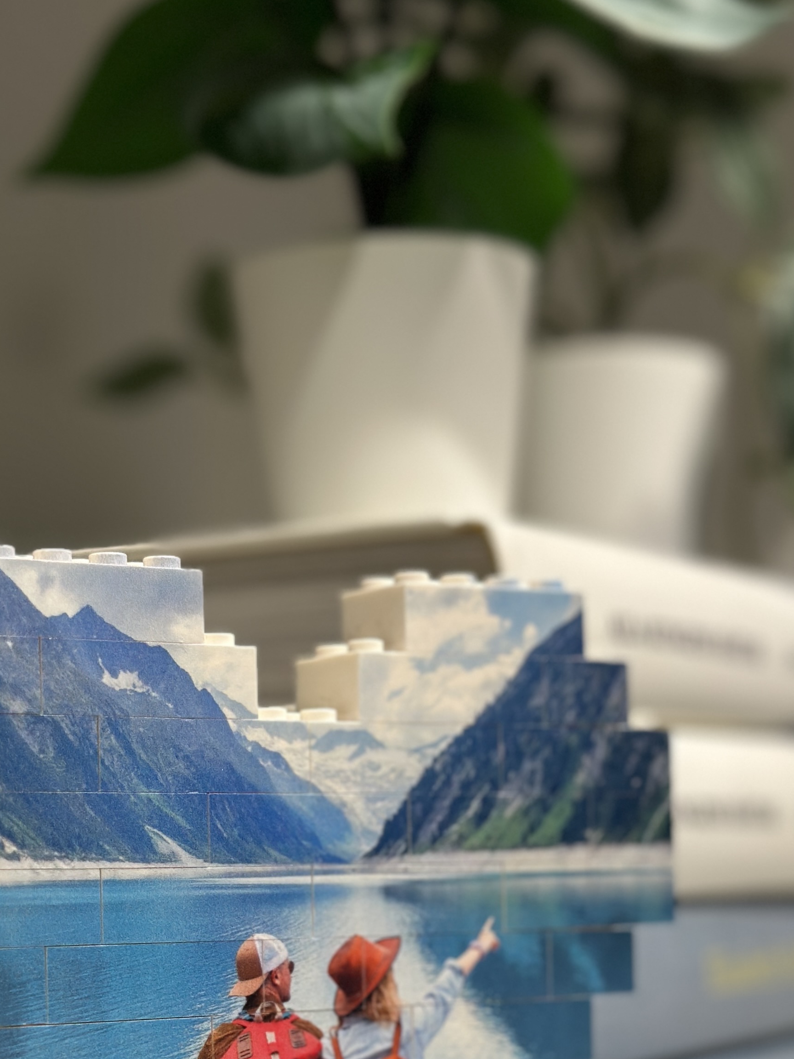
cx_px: 336
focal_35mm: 84
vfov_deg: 22.9
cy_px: 863
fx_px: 2569
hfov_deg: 17.6
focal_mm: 6.86
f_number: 1.78
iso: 64
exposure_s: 1/117
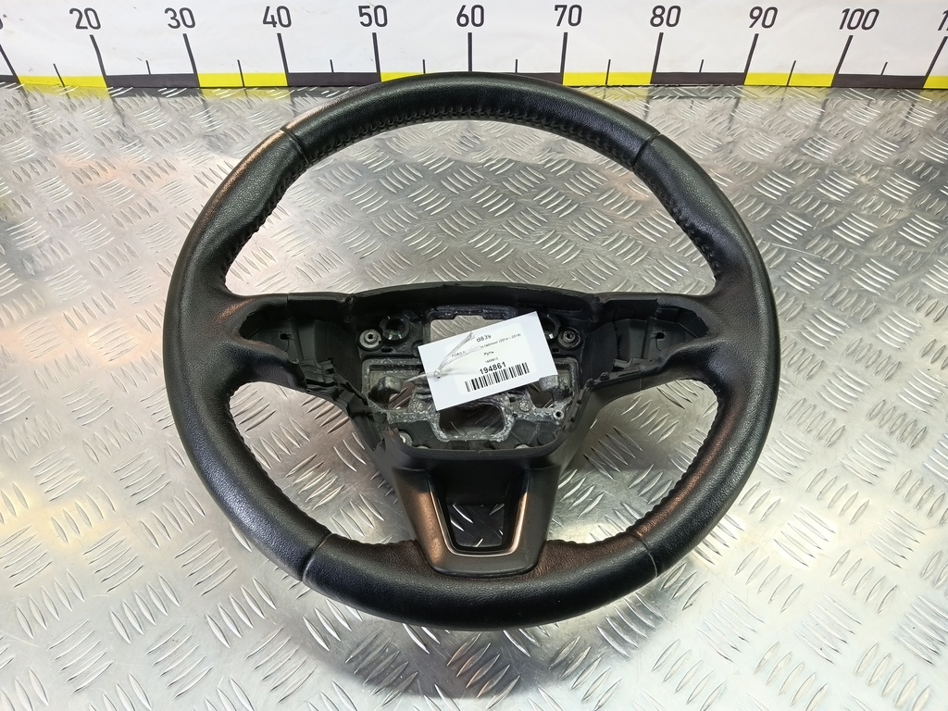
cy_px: 356
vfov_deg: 58.9
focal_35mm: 23
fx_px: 630
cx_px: 474
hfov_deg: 73.9
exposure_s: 1/50
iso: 137
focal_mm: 4.11
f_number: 1.6
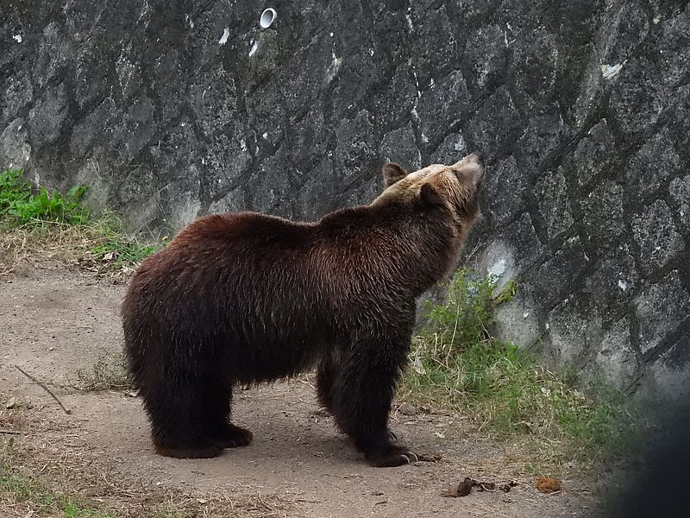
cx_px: 345
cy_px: 259
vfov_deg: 6.2
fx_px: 4784
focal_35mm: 240
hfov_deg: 8.2
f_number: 4.5
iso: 1600
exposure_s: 1/640
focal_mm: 42.8
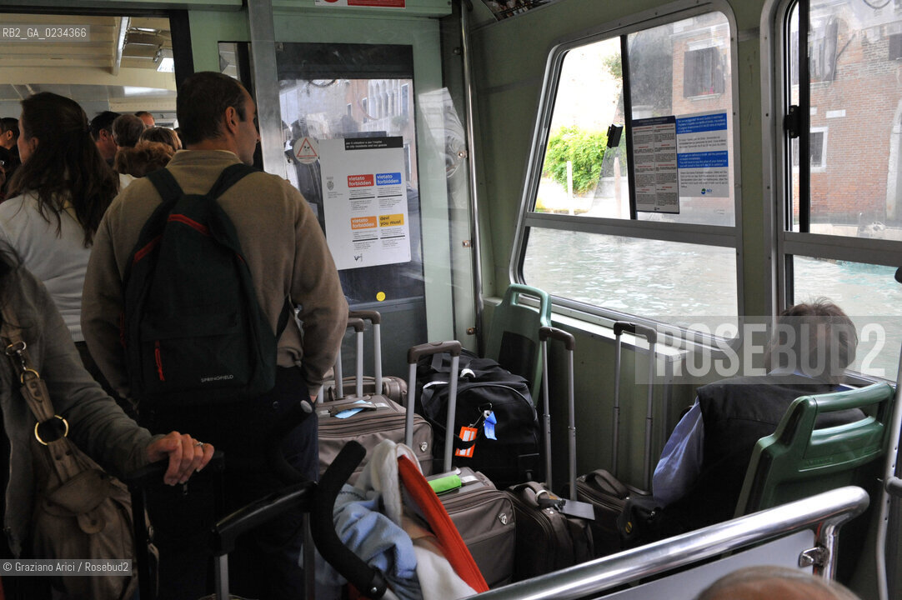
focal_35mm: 31
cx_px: 451
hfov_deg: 60.3
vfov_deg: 42.3
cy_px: 300
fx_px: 776
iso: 3200
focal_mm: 31
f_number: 6.3
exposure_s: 1/160
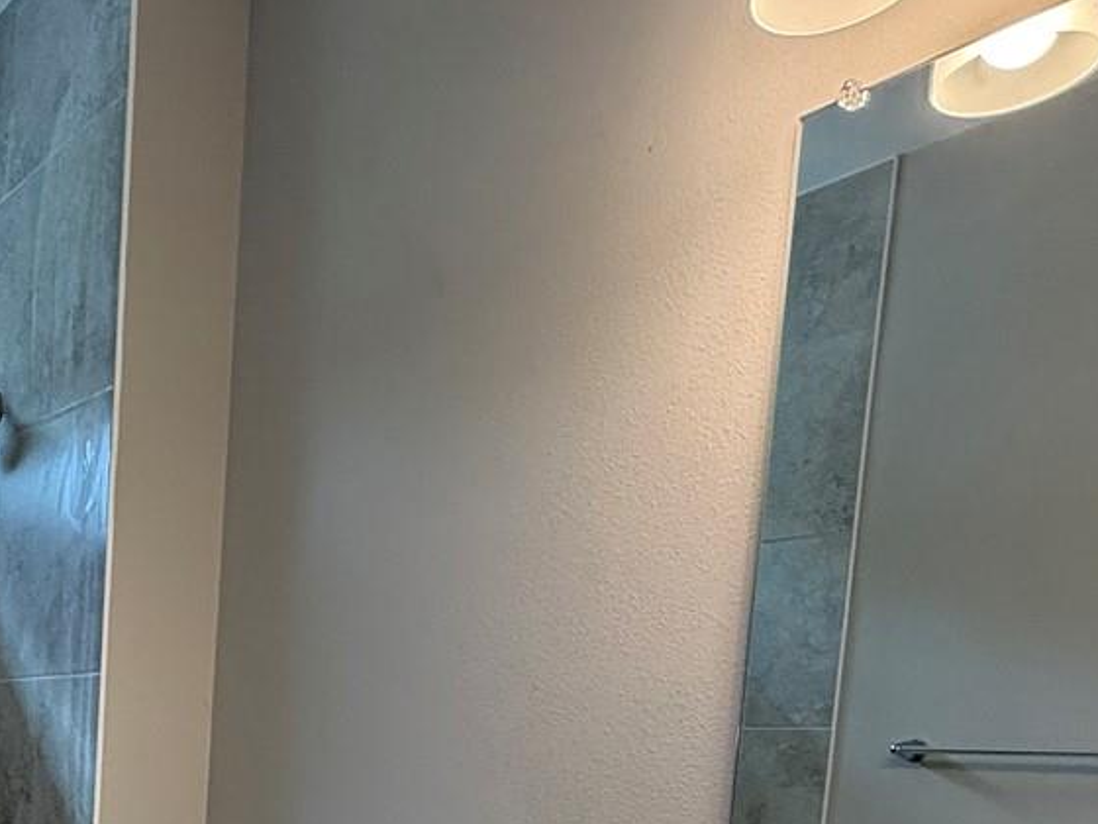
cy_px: 879
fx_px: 1269
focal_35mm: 40
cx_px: 86
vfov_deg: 32.2
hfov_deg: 42.5
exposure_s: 1/120
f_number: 2.2
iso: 160
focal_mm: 2.22
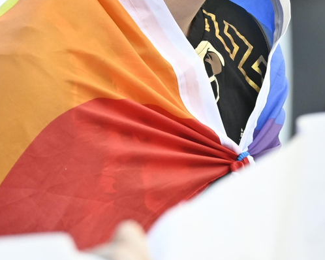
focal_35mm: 769
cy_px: -27
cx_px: 130
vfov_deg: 2.0
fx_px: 7394
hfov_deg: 2.5
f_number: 5.6
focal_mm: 170
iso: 640
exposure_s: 1/500
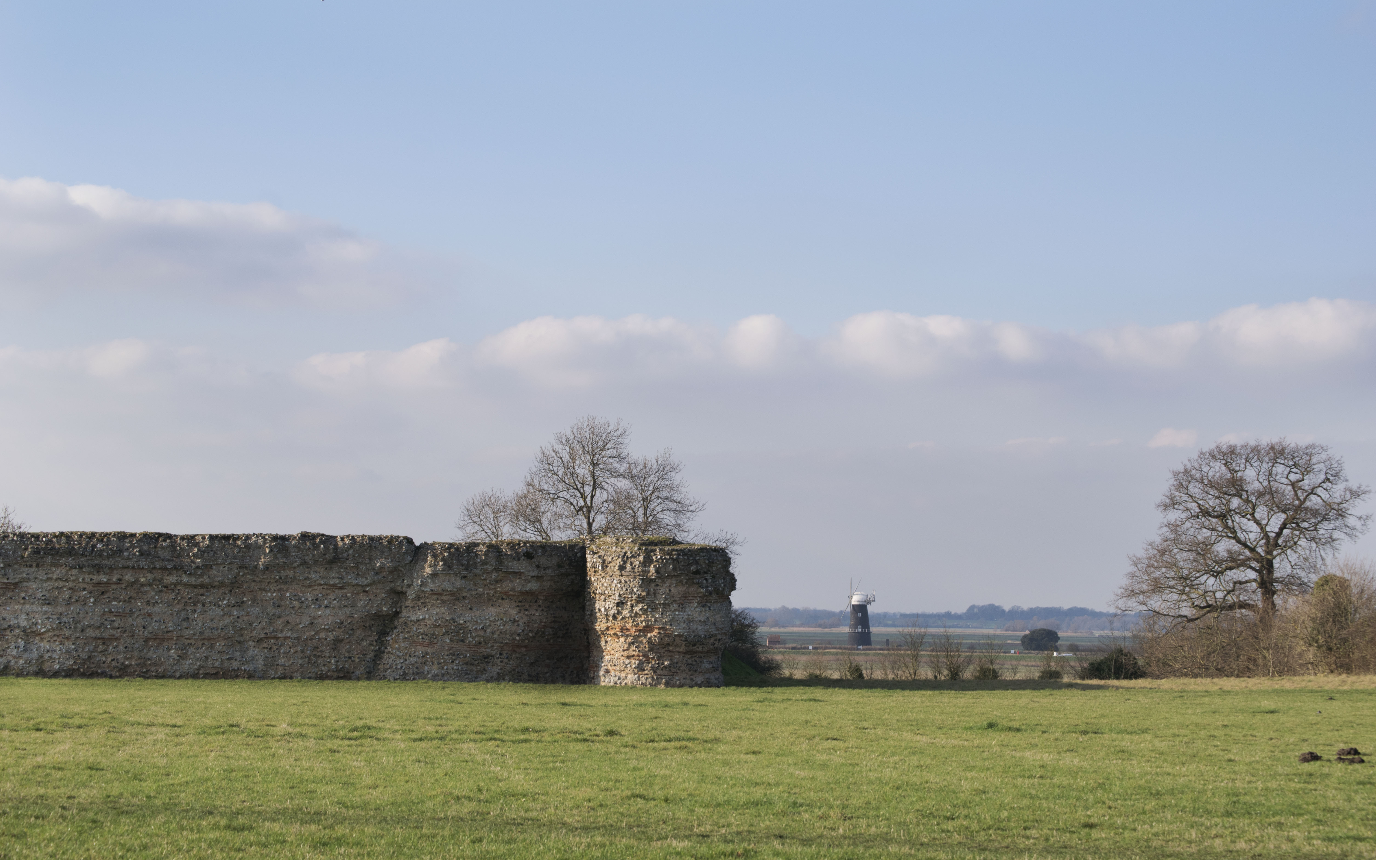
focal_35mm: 85
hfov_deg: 24.5
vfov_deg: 15.5
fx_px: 3169
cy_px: 457
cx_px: 686
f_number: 8
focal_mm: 55
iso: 200
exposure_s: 1/400
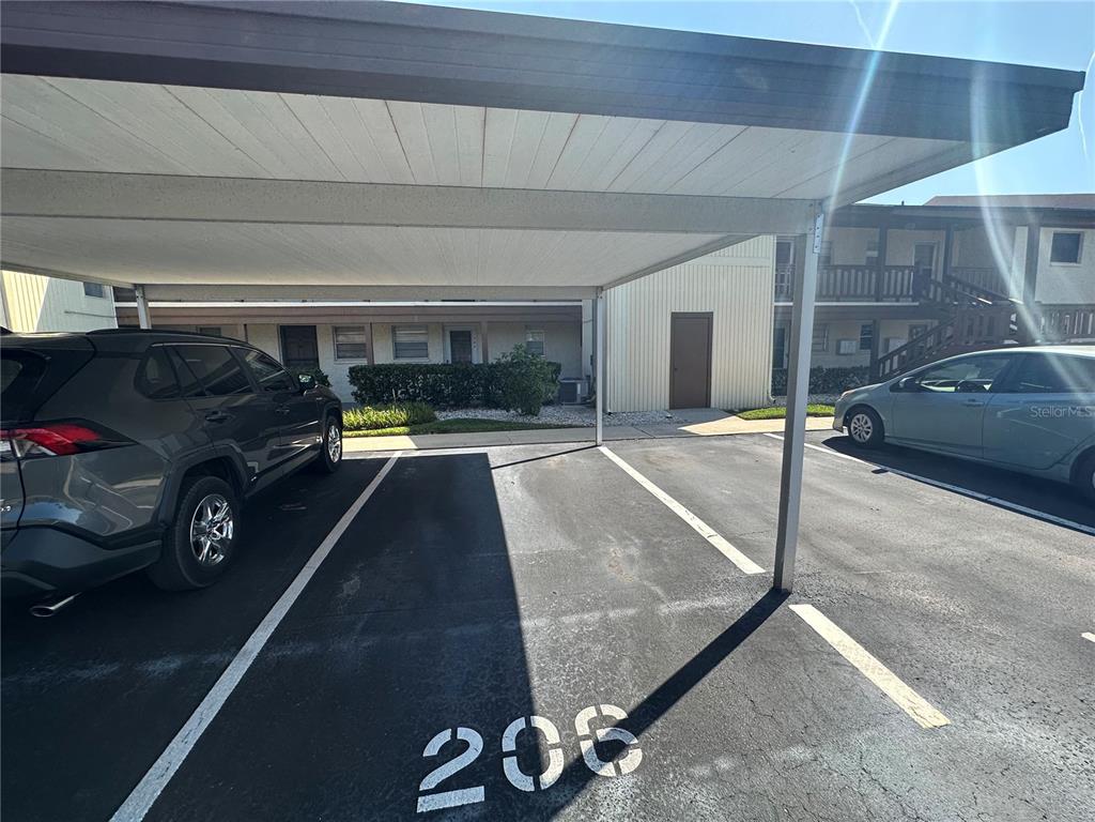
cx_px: 548
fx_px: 443
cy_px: 411
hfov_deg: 102.1
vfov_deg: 85.7
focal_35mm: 14
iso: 40
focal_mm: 2.22
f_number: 2.2
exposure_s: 1/875
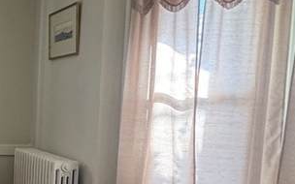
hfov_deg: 28.0
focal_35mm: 50
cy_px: 138
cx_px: -141
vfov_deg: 25.5
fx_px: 402
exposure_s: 1/120
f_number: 2.2
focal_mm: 2.22
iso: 320
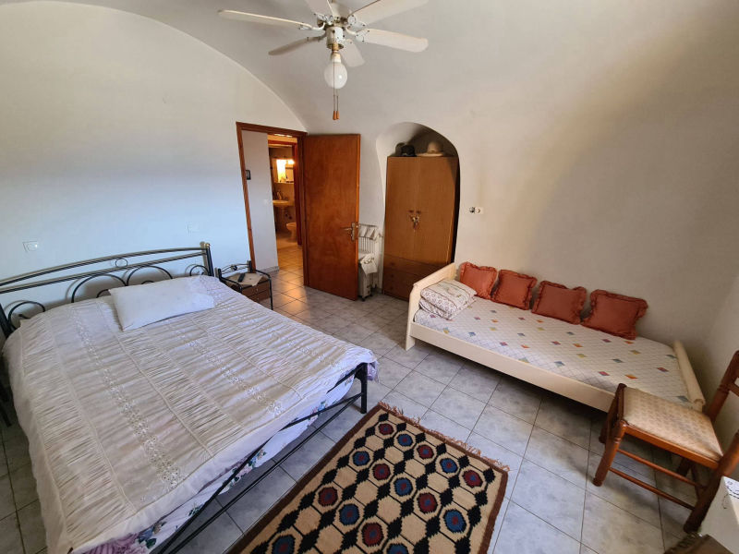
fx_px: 278
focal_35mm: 13
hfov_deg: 106.2
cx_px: 370
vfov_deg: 89.9
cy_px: 277
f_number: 2.2
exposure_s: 1/33
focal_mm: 2.2
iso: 400
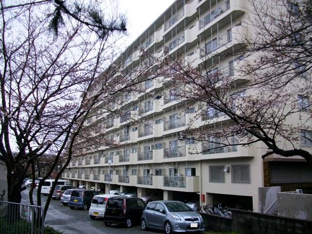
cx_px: 156
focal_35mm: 32
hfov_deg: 56.8
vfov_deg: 44.2
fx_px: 288
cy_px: 117
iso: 80
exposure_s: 1/252
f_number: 2.9
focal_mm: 5.7
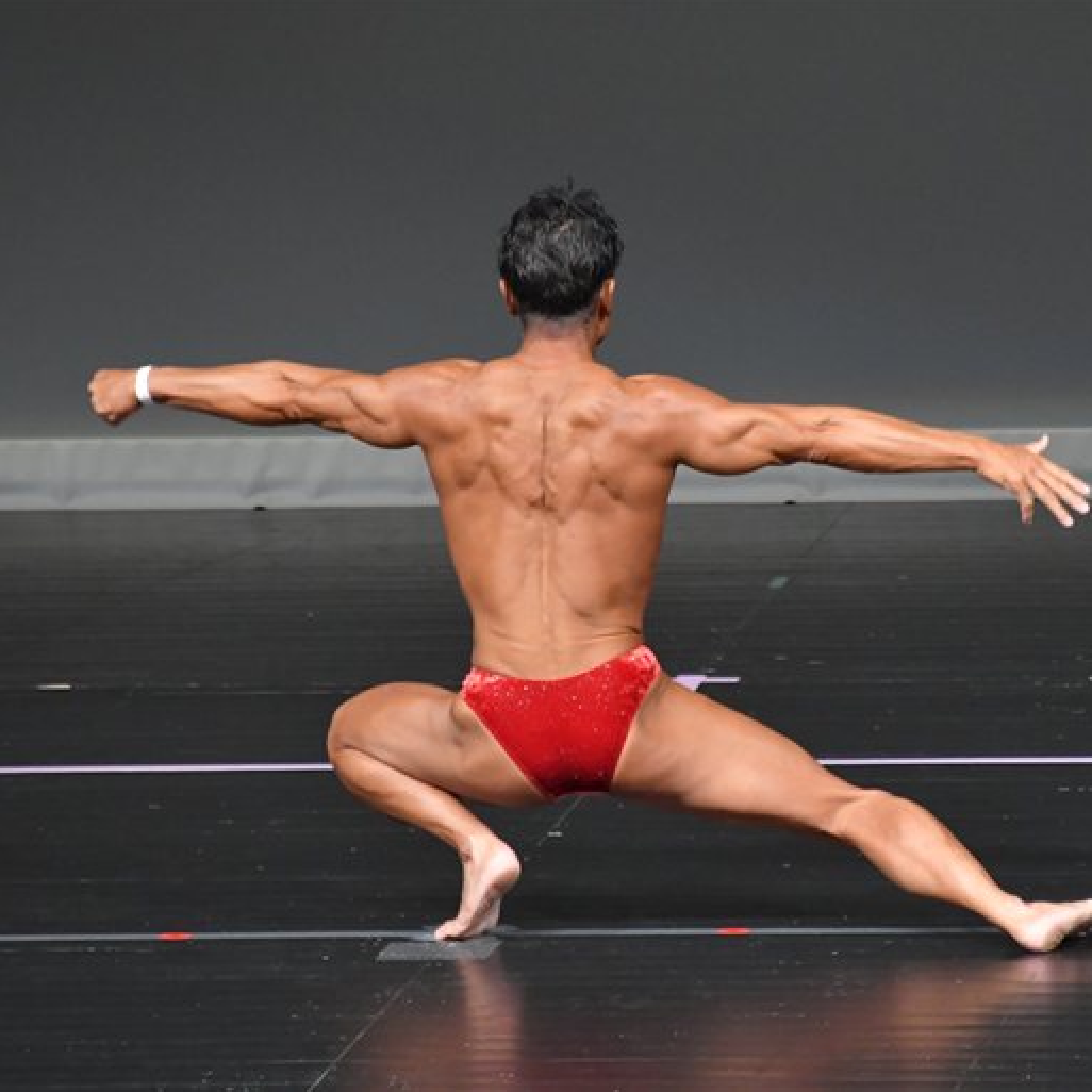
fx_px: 20593
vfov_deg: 3.0
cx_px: 735
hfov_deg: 3.0
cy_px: 545
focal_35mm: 577
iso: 4000
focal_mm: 300
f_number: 5.6
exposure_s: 1/400
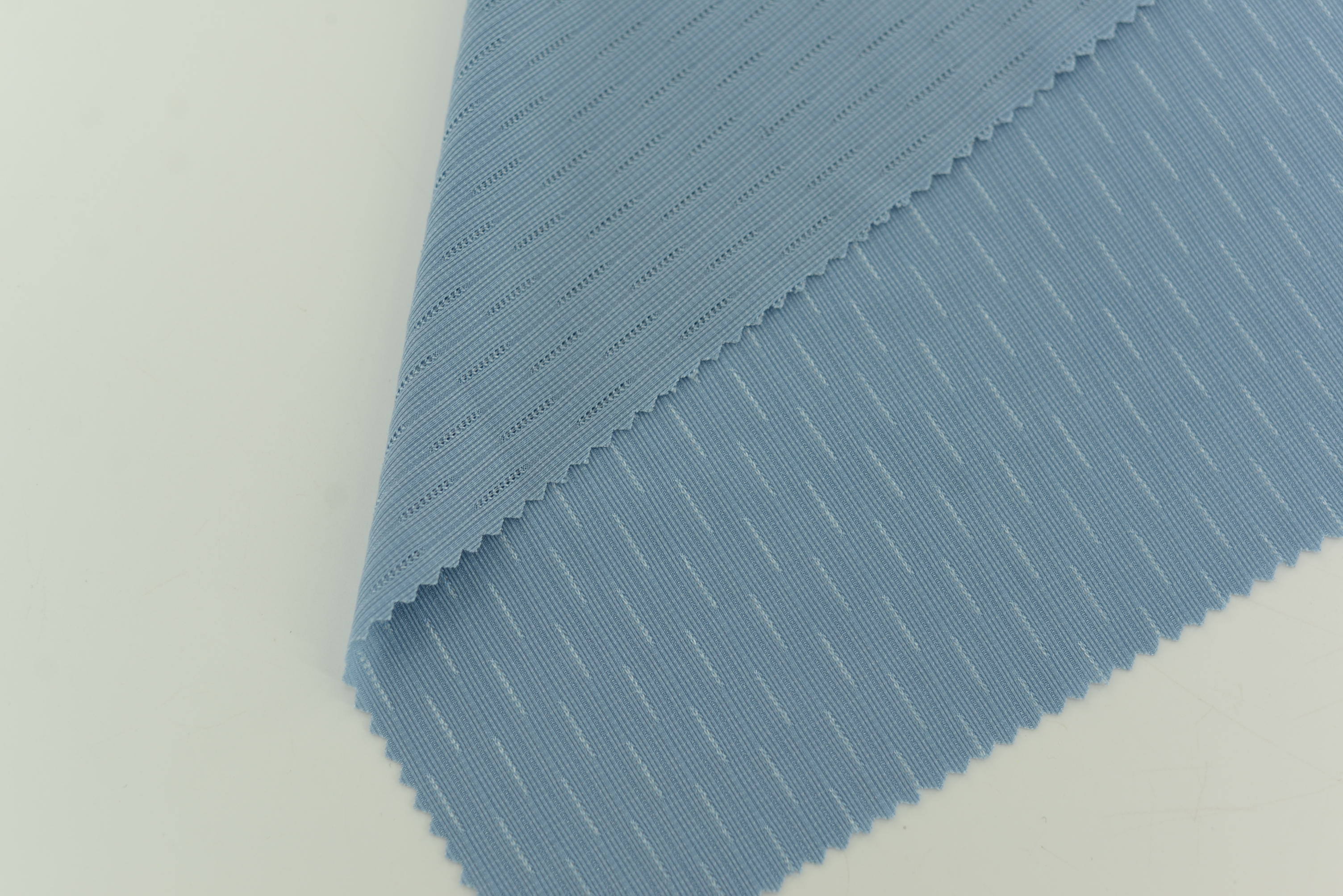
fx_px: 1866
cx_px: 672
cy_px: 448
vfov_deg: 27.0
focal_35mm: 50
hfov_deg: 39.6
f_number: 3.5
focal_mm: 50
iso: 100
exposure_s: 1/160
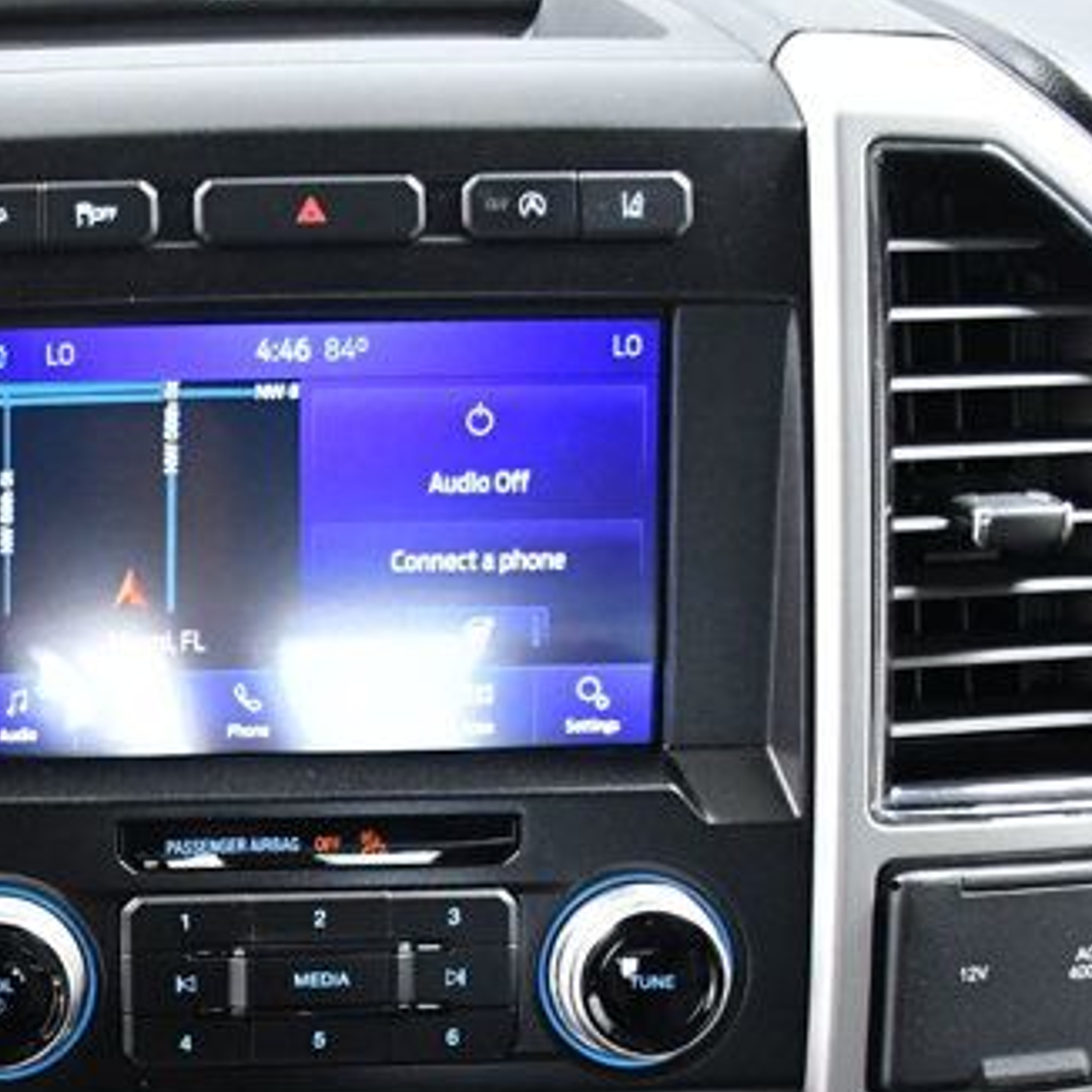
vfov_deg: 20.9
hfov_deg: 20.8
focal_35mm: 80
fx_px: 2855
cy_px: 1102
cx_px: -64
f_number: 4
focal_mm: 20
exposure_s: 1/60
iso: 2500
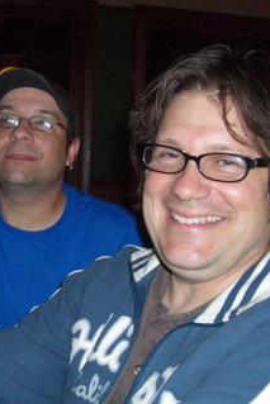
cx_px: 77
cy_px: 216
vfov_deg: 35.0
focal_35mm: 57
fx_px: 641
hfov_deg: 23.6
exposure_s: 1/60
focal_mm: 5.8
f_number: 2.6
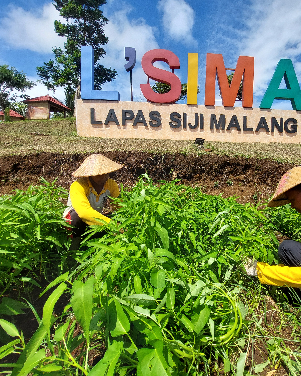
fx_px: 189
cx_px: 189
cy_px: 188
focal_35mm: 17
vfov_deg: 89.6
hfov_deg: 75.6
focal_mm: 1.74
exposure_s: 1/1901
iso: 50
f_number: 2.2
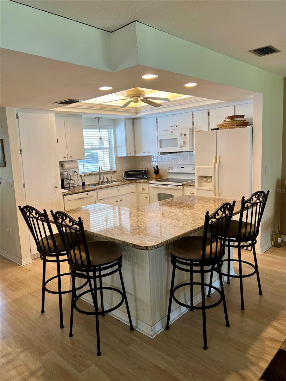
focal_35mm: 26
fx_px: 286
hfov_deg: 53.1
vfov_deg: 67.3
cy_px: 190
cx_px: 143
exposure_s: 1/120
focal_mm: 5.7
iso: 125
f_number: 1.5
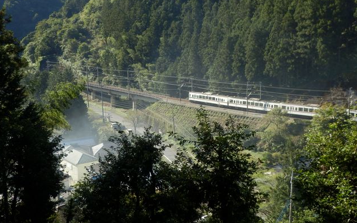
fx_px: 574
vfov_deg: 22.0
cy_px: 98
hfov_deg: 34.5
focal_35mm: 59
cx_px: 183
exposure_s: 1/320
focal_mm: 7.9
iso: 80
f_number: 4.2
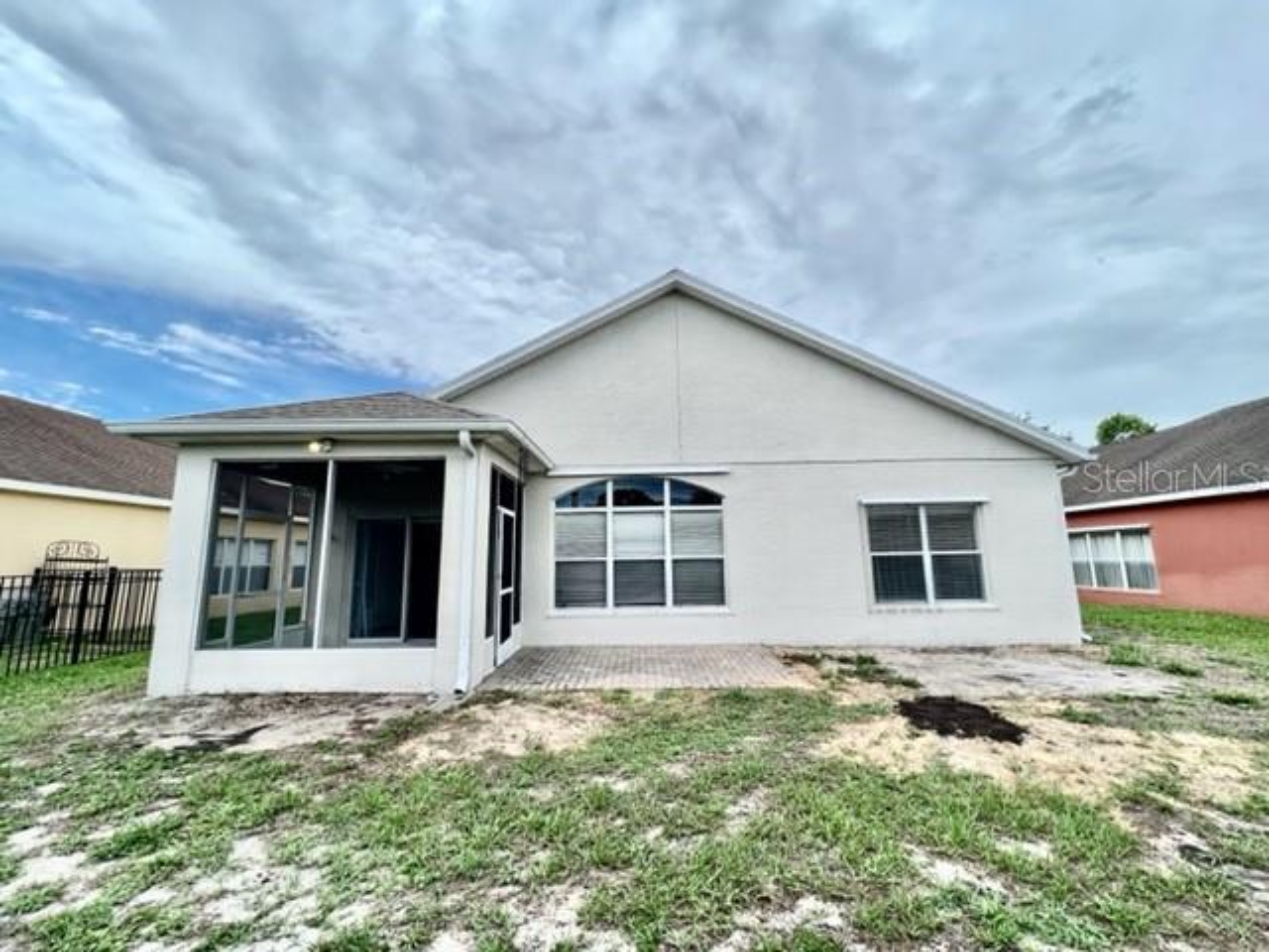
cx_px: 634
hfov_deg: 106.2
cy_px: 476
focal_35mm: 13
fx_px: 477
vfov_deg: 89.9
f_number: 1.8
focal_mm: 1.57
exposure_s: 1/1340
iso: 32
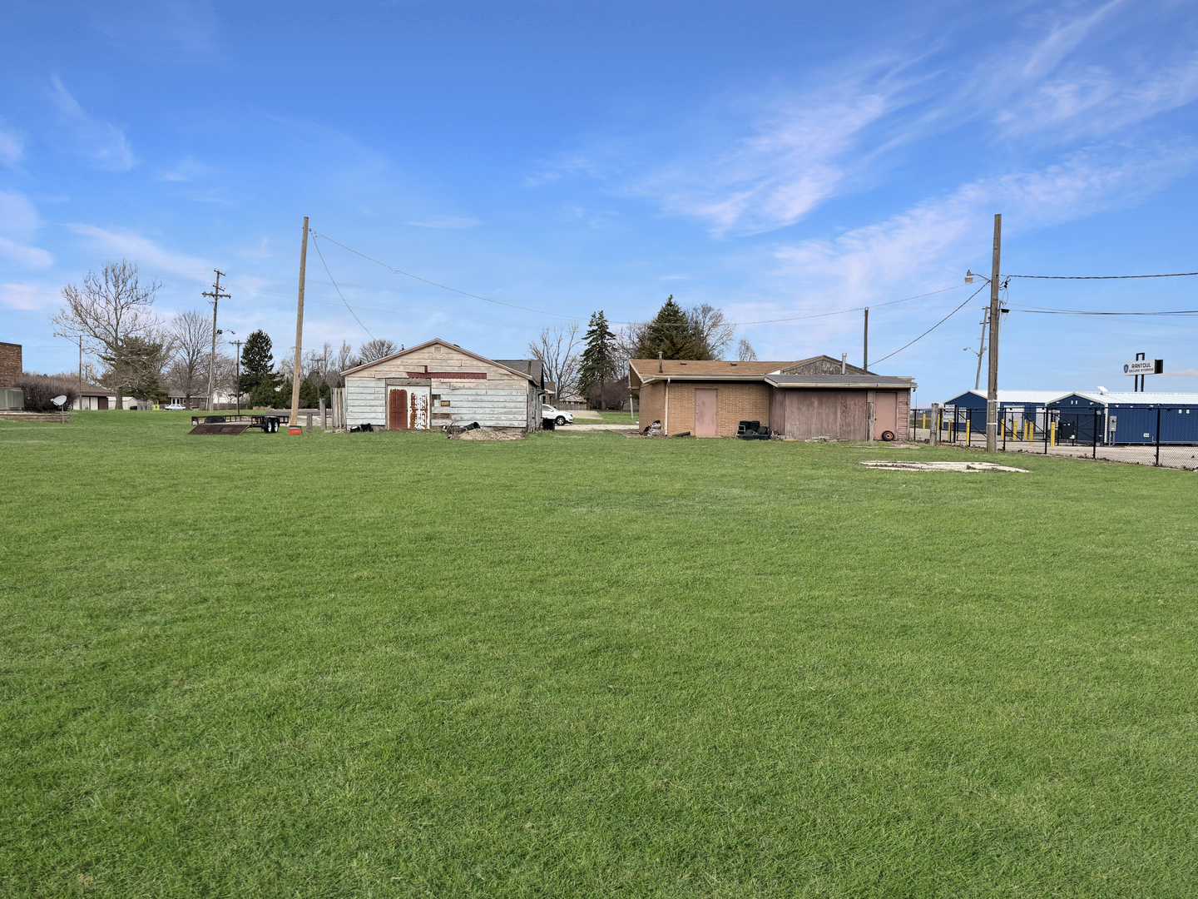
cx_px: 599
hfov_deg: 71.6
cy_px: 450
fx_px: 831
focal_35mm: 24
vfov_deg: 56.8
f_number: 1.78
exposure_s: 1/6173
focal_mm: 6.76
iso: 80
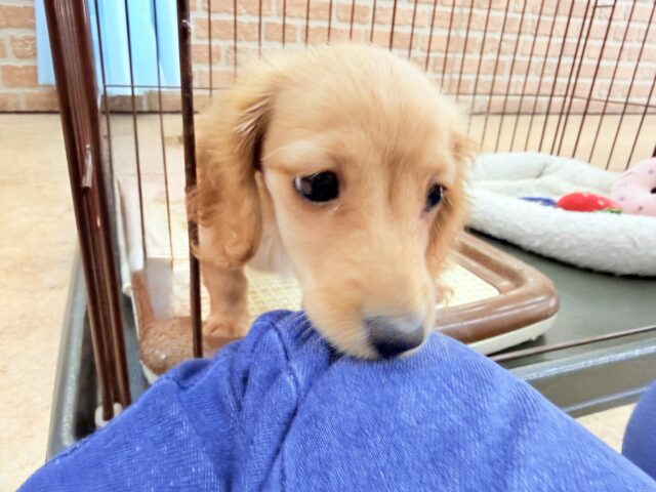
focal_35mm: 24
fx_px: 455
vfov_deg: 56.8
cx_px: 328
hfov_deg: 71.6
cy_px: 246
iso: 250
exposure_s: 1/100
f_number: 2.2
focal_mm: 2.22
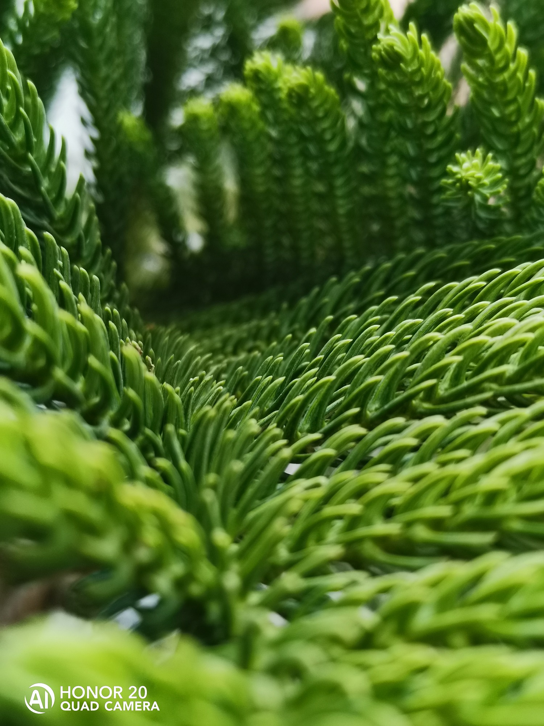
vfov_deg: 52.6
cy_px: 363
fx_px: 733
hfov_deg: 40.7
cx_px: 272
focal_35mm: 35
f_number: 1.8
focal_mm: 4.75
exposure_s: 1/100
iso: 125
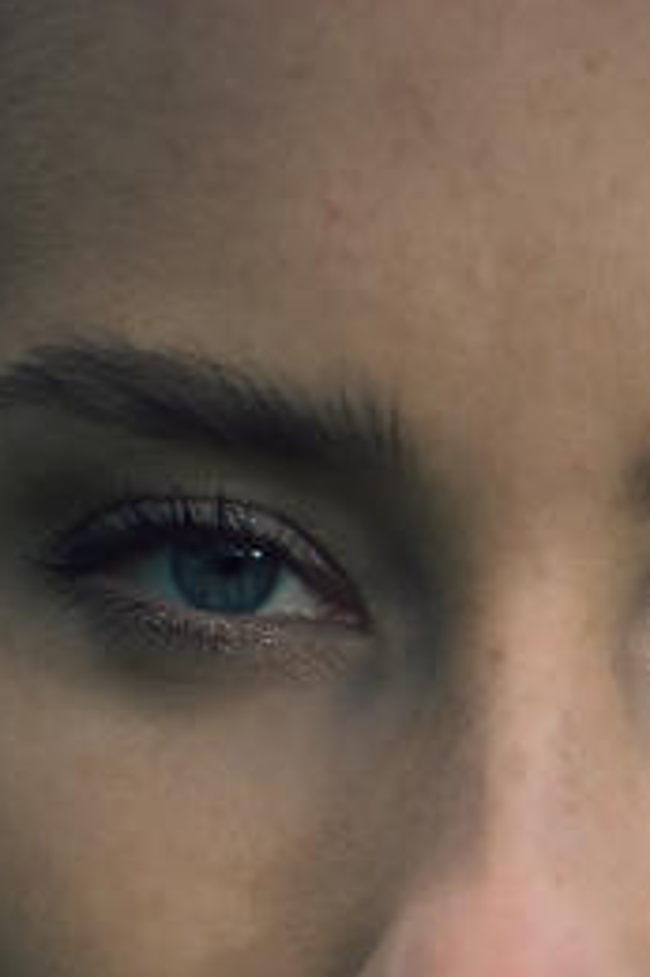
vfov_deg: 5.1
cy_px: 2063
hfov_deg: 3.5
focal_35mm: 392
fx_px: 10630
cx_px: 586
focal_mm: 85
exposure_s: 1/6400
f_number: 1.4
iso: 100
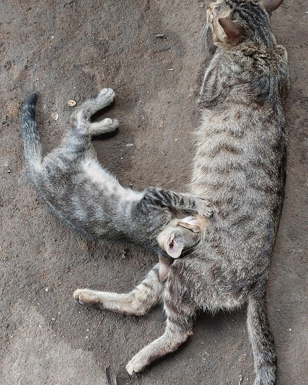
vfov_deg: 46.8
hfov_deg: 38.2
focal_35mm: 39
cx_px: 175
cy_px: 192
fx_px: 444
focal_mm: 4.6
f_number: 1.8
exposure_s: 1/60
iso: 400
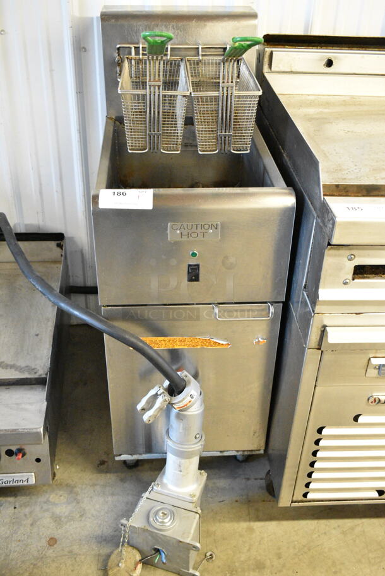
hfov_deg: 36.9
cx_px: 192
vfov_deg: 53.1
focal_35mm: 36
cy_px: 288
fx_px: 577
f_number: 5.6
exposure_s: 1/125
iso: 6400
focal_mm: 24
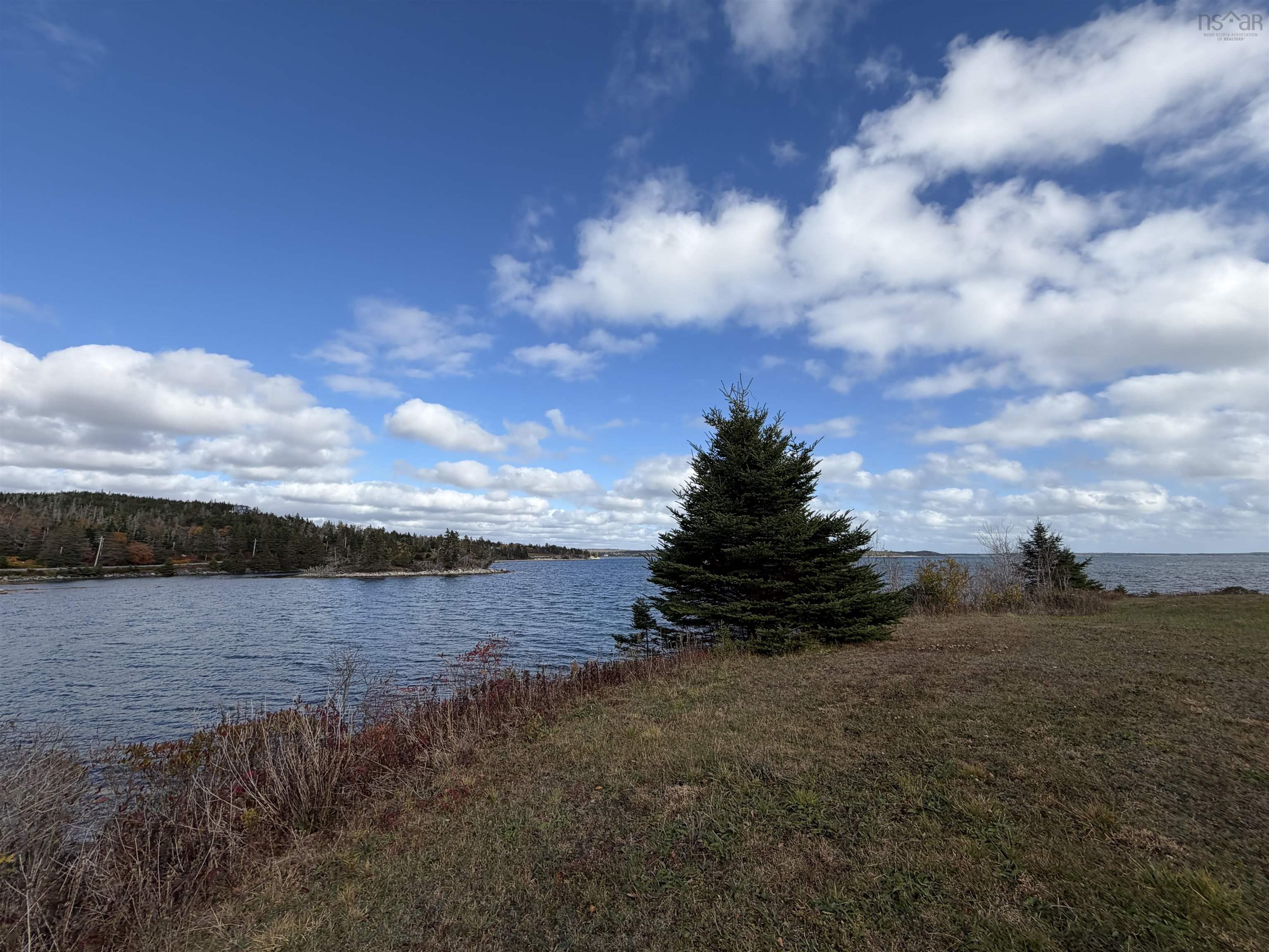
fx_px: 513
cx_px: 634
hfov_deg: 102.1
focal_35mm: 14
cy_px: 476
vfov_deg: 85.7
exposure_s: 1/1017
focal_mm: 2.22
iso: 20
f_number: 2.2
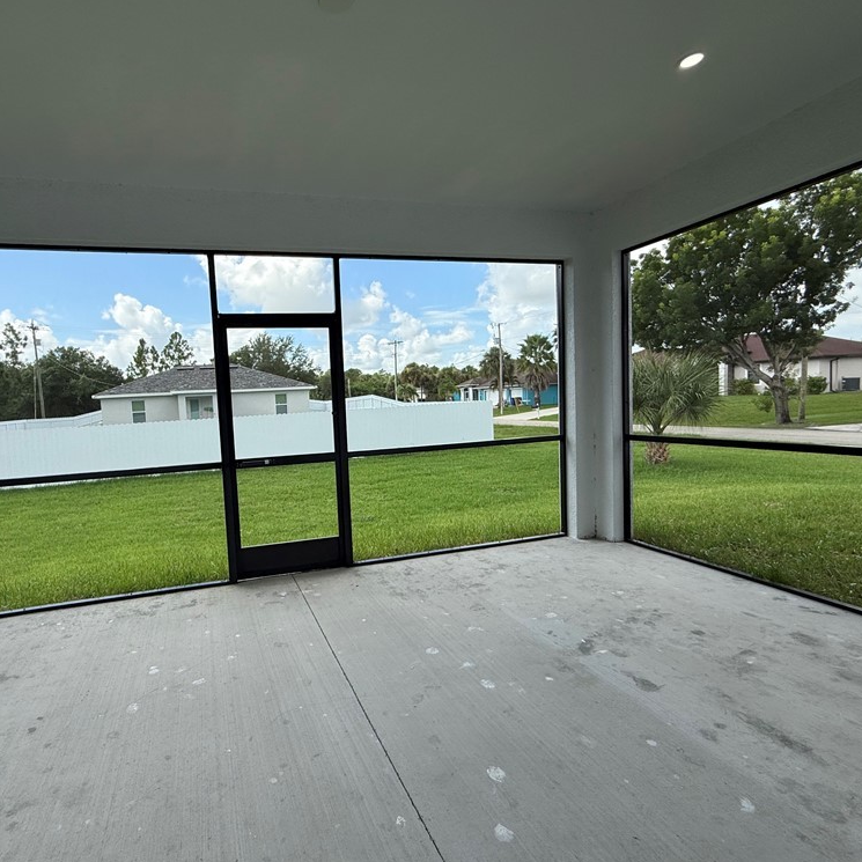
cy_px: 433
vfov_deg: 84.0
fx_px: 479
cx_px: 331
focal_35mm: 17
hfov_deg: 82.6
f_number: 2.2
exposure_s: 1/841
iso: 50
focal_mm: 2.22
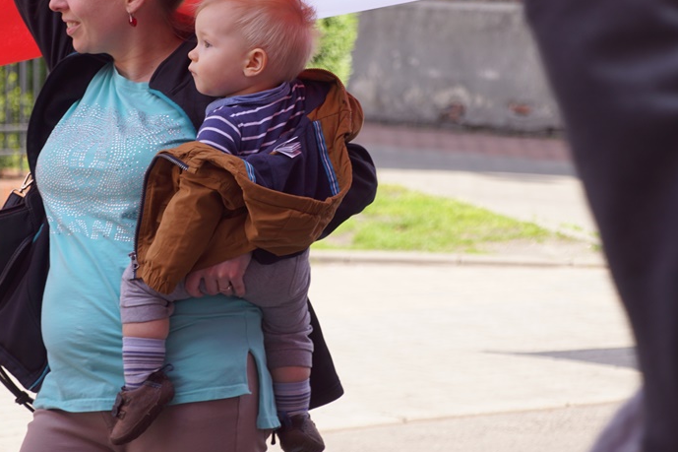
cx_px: 228
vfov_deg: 7.0
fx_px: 3690
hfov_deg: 10.5
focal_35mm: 196
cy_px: 180
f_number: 5.6
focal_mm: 90
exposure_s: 1/160
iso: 160
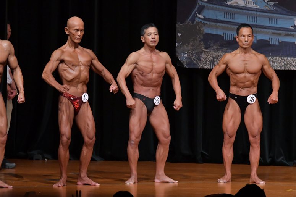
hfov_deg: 7.2
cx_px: 148
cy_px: 98
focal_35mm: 285
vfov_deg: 4.8
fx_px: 2342
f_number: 5.6
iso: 5000
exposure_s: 1/400
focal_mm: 190
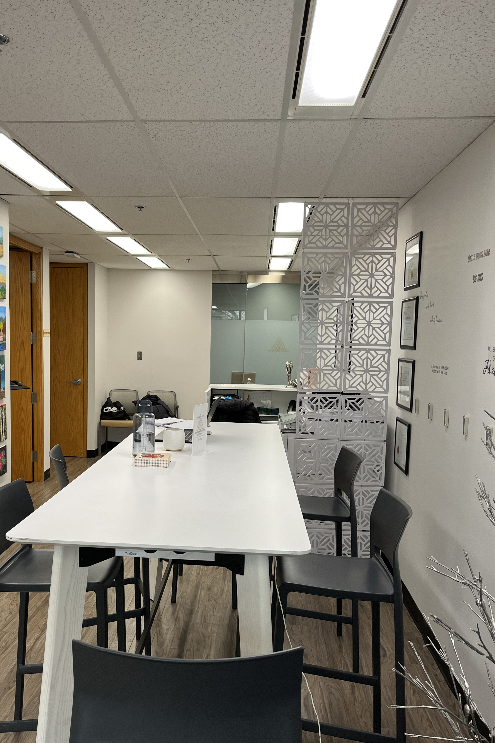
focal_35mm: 32
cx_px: 199
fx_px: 660
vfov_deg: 58.6
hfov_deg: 40.9
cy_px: 409
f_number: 1.6
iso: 80
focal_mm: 5.1
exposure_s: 1/60
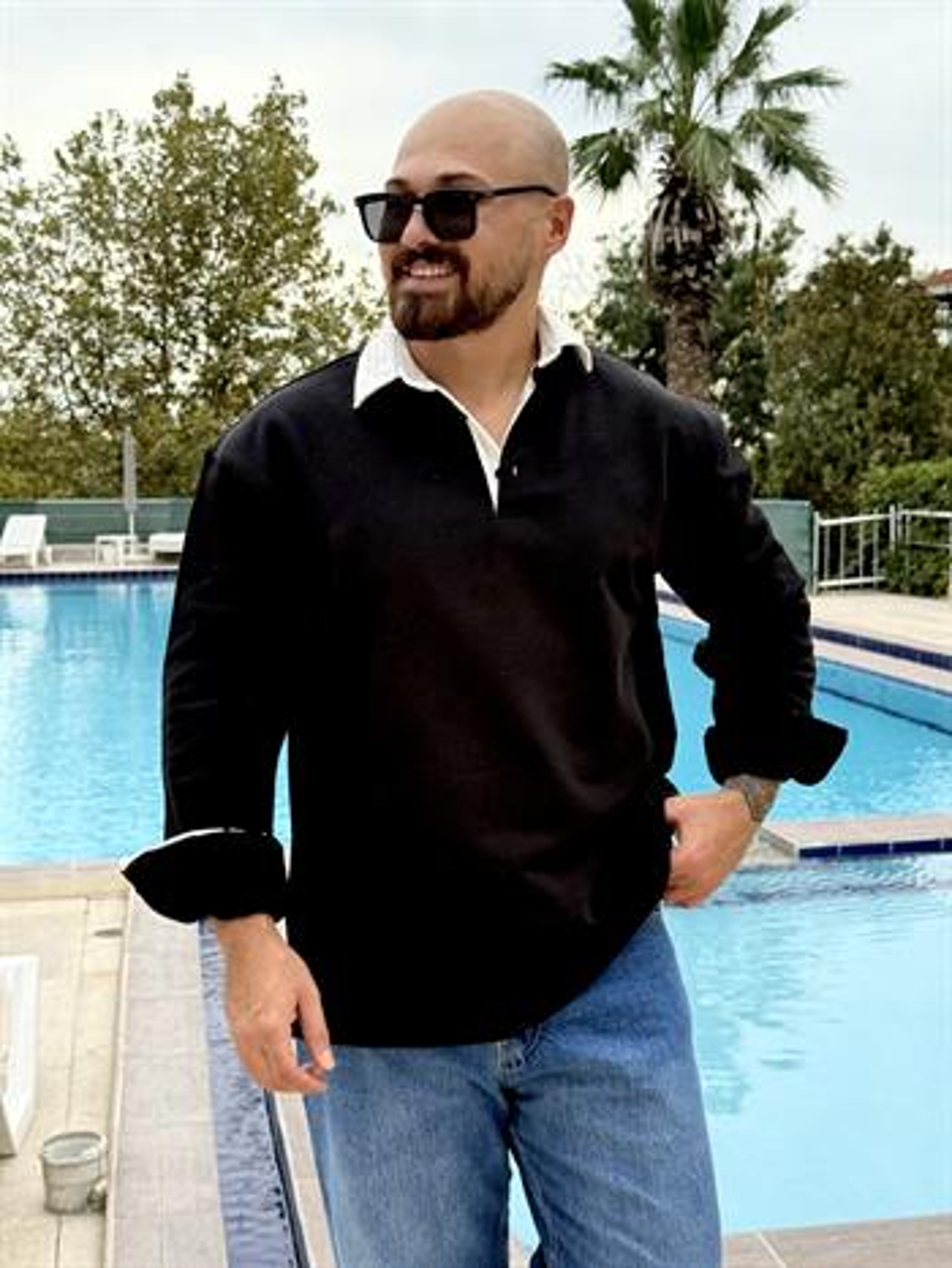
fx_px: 1759
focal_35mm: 48
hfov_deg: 30.3
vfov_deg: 39.6
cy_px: 634
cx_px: 476
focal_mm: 6.76
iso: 100
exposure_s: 1/1070
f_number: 1.78
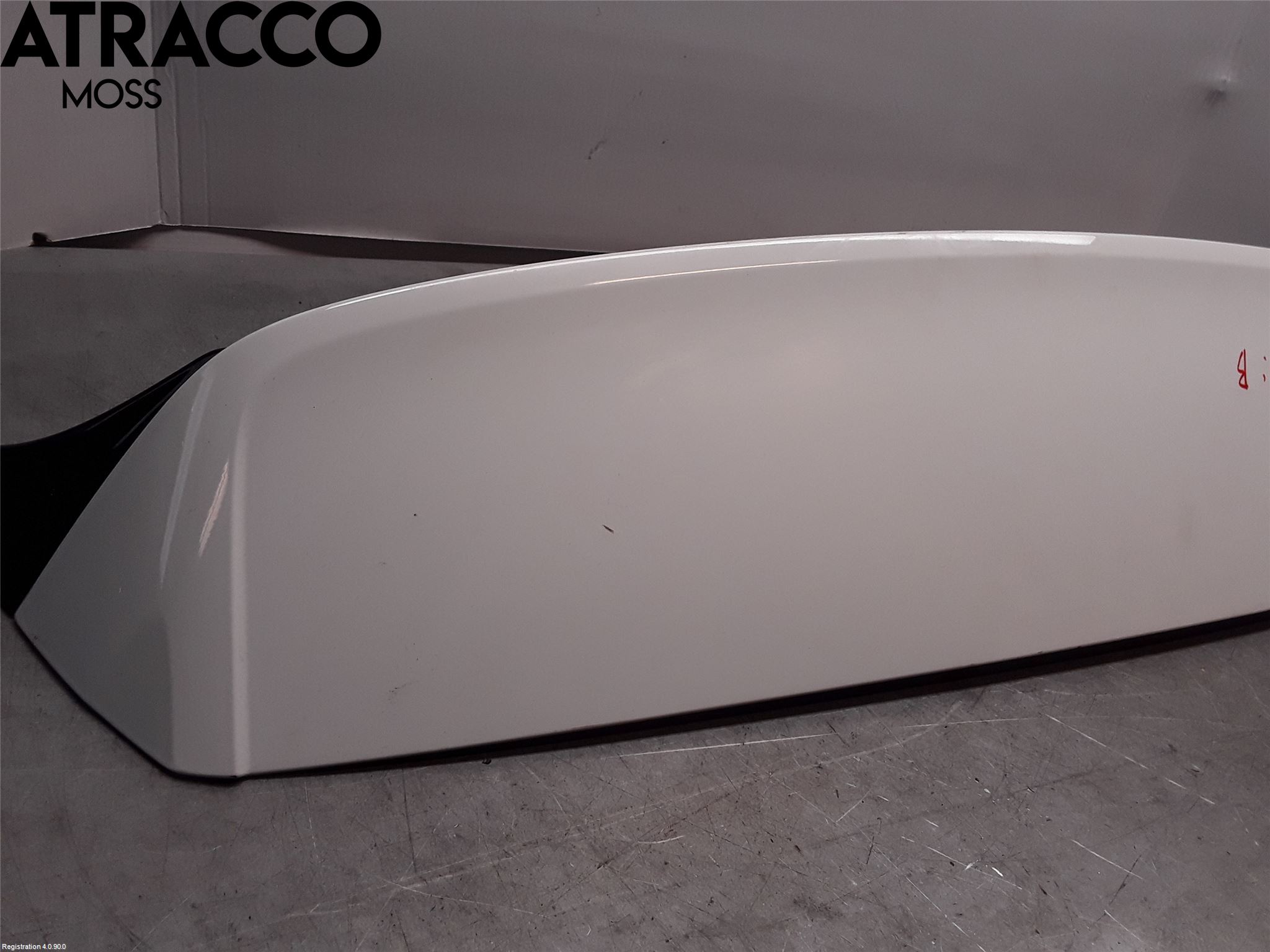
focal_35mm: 28
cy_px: 476
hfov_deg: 63.4
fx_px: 1027
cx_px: 635
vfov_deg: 49.7
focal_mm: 2.91
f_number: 1.9
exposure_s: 1/160
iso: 40
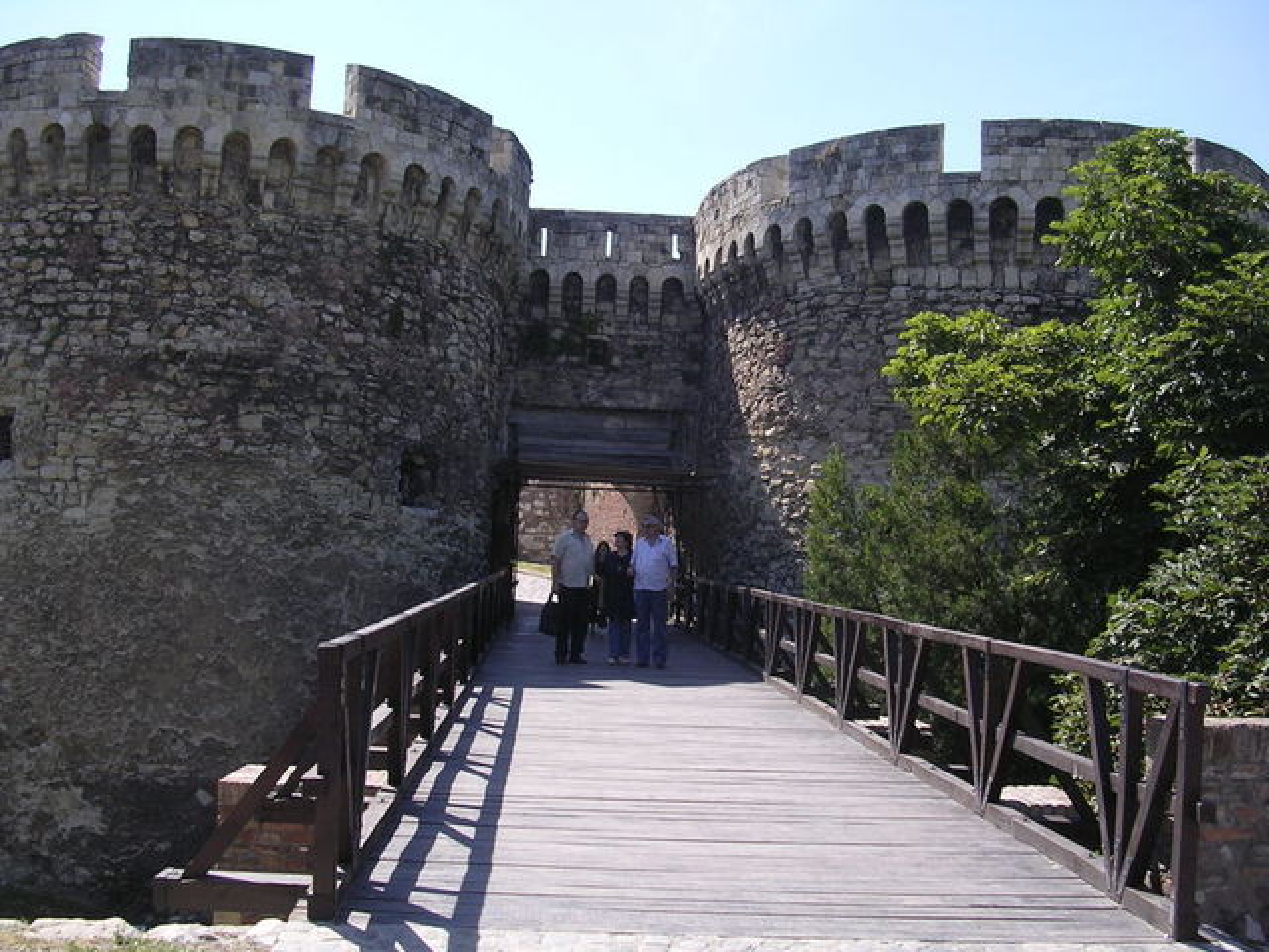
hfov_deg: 49.0
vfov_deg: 37.7
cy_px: 476
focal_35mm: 38
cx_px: 634
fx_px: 1393
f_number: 2.8
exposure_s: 1/537
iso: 100
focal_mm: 5.8
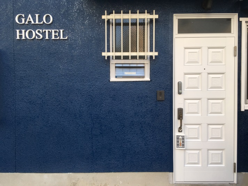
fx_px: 208
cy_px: 93
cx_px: 124
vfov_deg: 48.2
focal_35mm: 29
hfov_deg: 61.7
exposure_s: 1/120
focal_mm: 4.15
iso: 25
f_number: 2.2
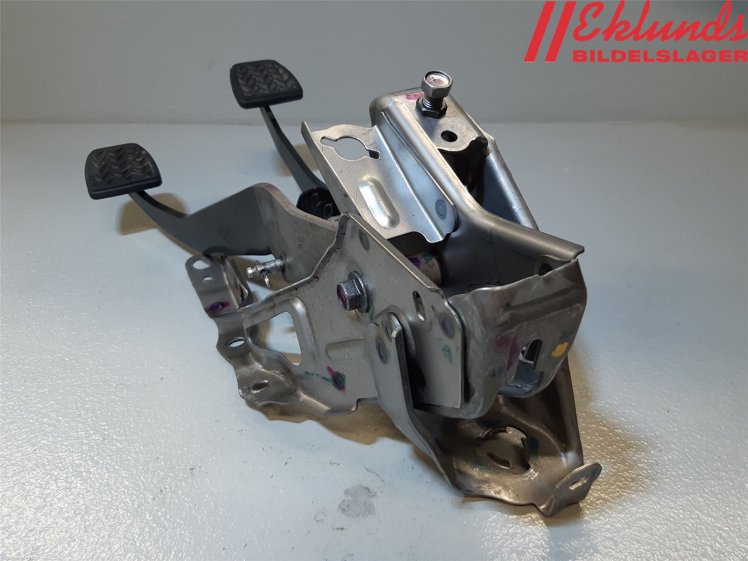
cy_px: 280
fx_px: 562
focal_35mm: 26
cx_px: 374
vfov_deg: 53.1
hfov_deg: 67.3
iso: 50
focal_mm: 3.93
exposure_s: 1/50
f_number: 1.7
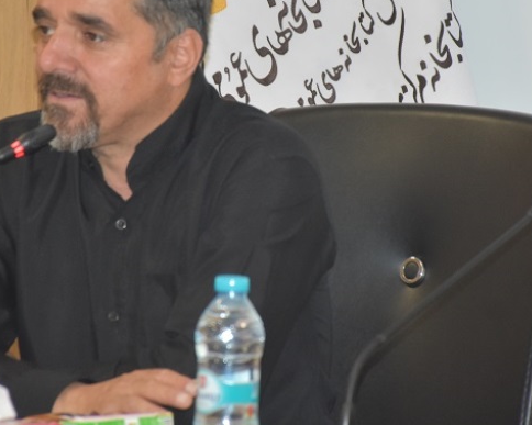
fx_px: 6092
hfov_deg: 5.0
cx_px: 267
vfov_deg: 4.0
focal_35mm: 387
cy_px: 141
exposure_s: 1/60
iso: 1100
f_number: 5.6
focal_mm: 130
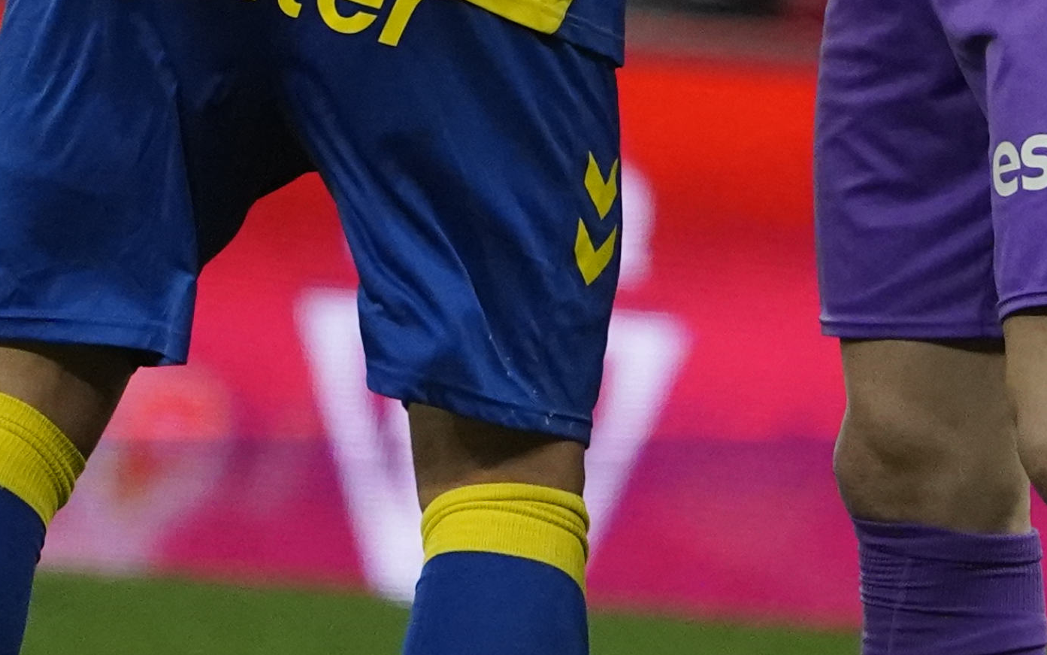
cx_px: 801
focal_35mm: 1756
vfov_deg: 0.7
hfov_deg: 1.2
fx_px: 50112
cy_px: -393
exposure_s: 1/2000
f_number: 5.6
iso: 6400
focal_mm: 400
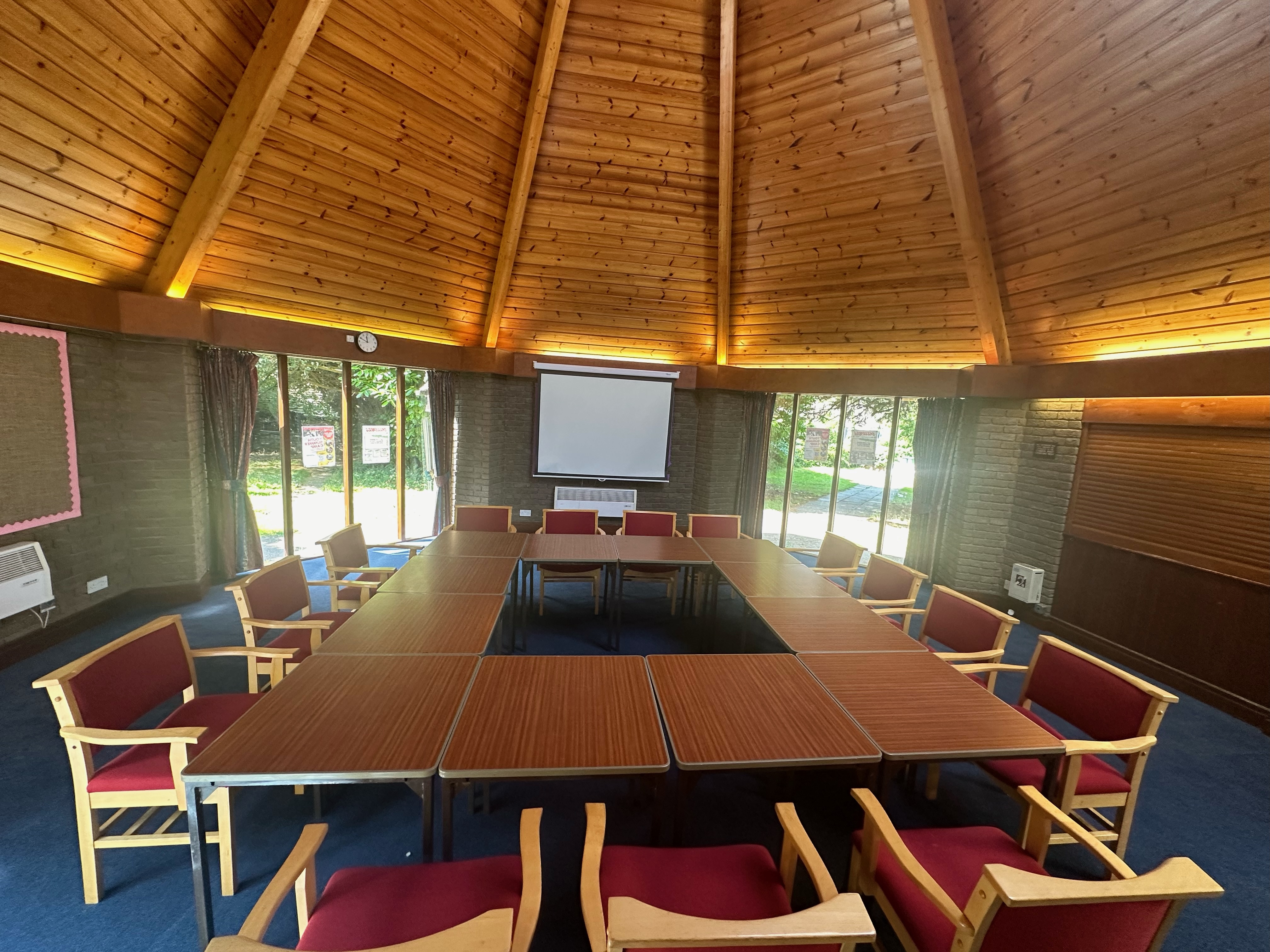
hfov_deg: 102.1
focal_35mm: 14
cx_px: 635
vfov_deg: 85.7
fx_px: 514
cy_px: 476
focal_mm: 2.22
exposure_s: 1/100
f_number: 2.2
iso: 200
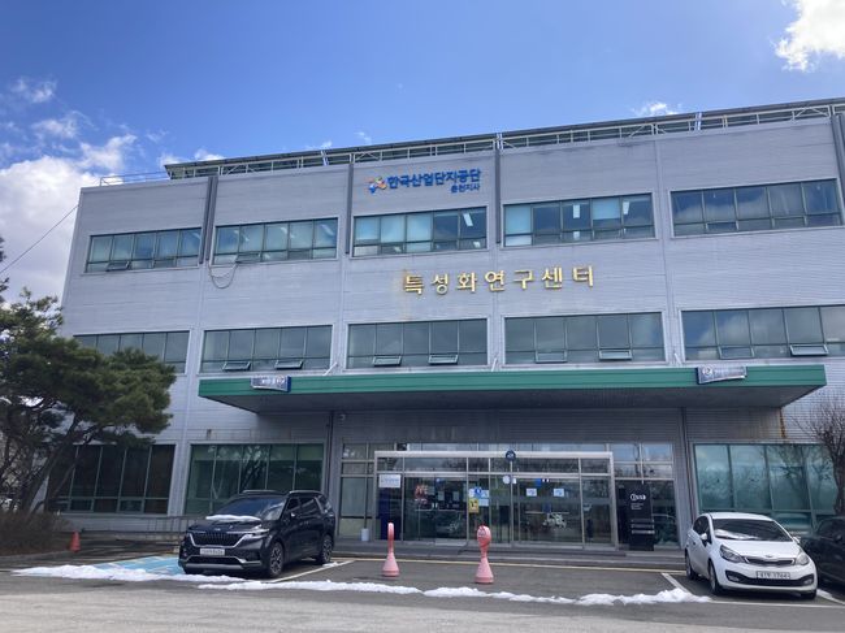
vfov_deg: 49.7
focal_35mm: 28
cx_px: 422
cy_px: 316
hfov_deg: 63.5
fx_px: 683
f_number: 1.8
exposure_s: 1/1412
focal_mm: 3.99
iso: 20
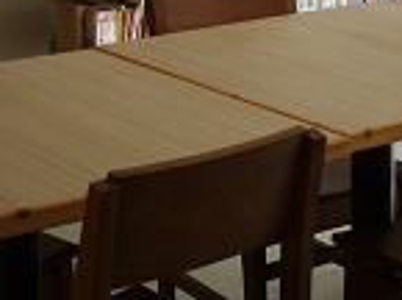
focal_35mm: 124
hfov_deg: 15.8
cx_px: 333
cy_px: -78
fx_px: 1436
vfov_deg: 11.6
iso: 100
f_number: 2.5
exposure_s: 1/640
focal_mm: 14
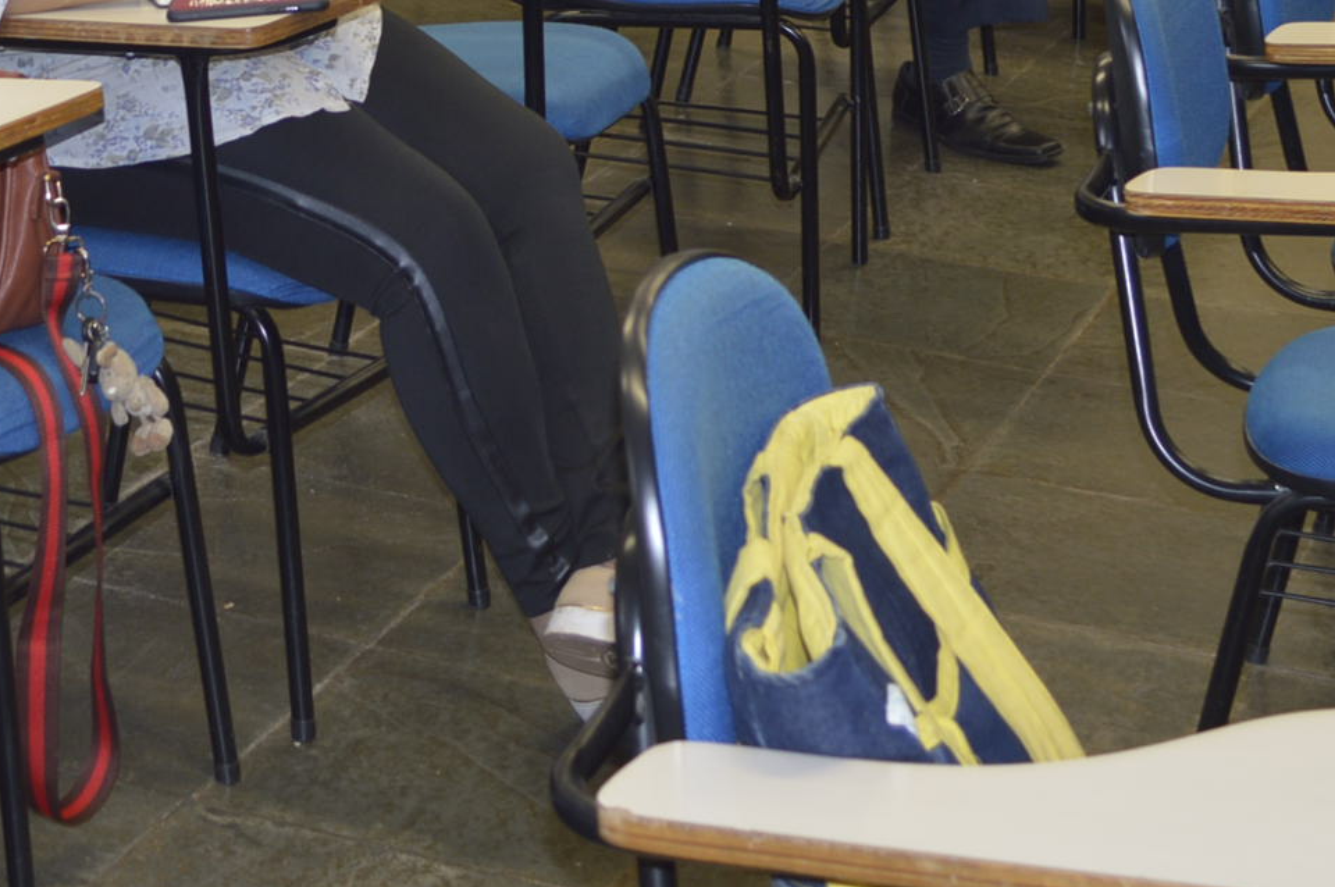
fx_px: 3482
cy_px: -278
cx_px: 246
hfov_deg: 21.4
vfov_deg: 13.9
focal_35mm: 94
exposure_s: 1/30
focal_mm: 20
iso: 180
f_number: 3.8
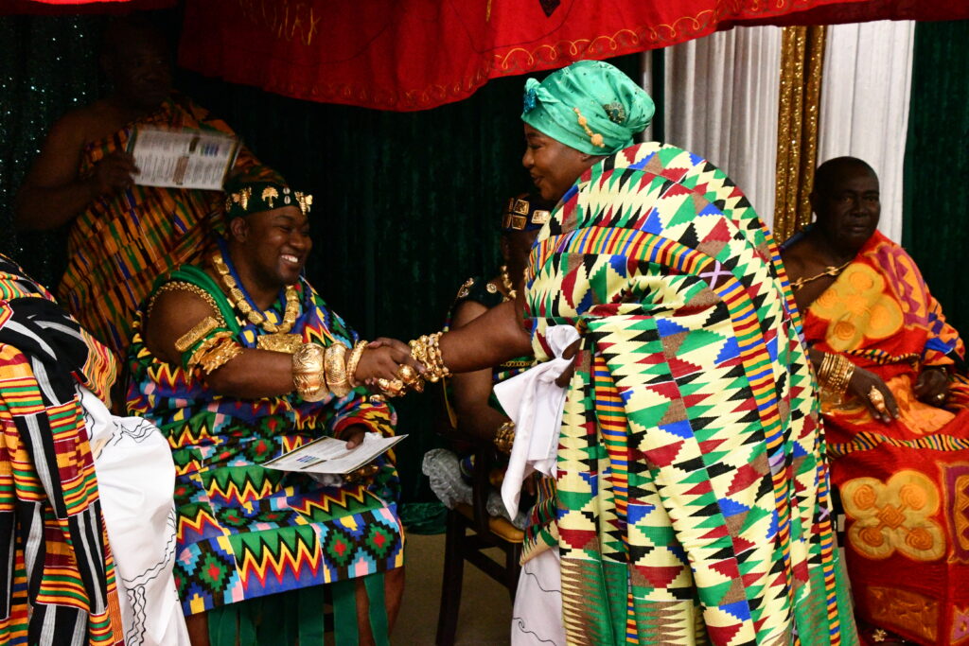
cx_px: 484
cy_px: 323
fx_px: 1938
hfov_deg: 28.1
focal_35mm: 72
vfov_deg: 18.9
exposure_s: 1/125
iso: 12800
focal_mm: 48
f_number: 14
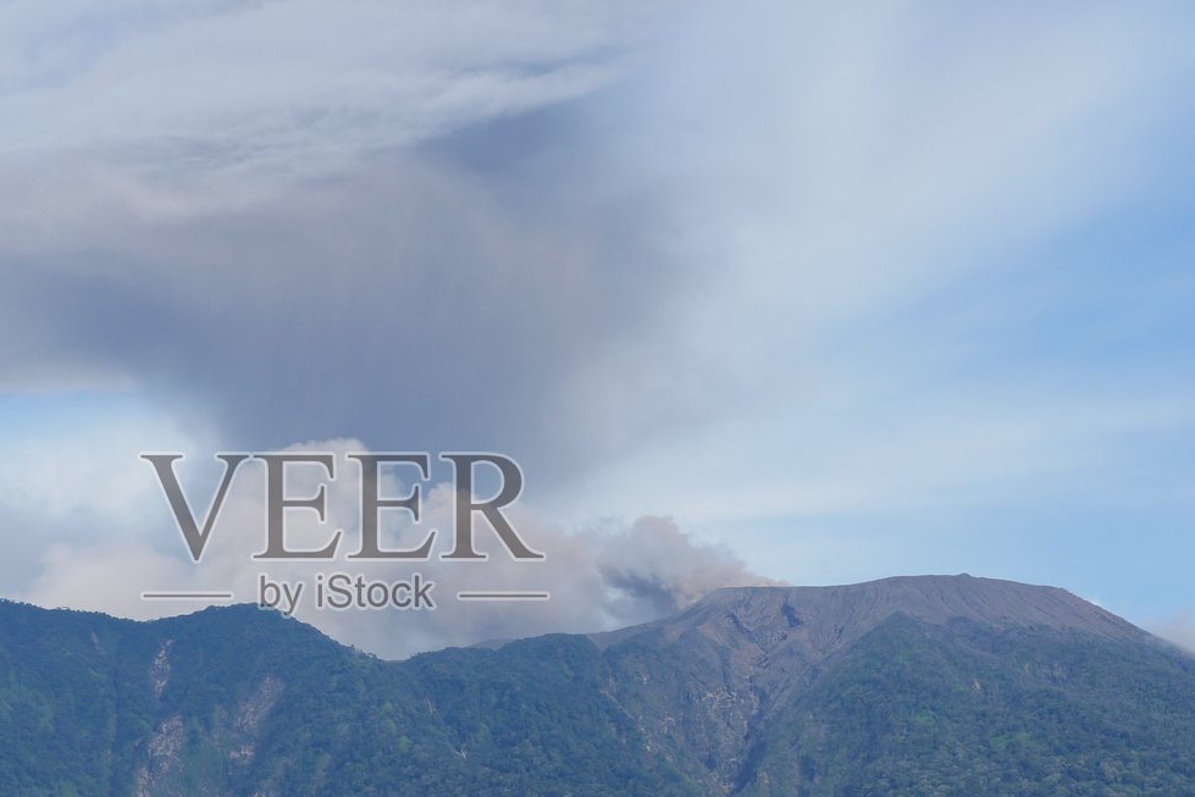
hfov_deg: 13.4
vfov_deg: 9.0
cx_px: 344
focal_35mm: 153
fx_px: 5079
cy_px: 536
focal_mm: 45
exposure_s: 1/500
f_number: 7.1
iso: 200
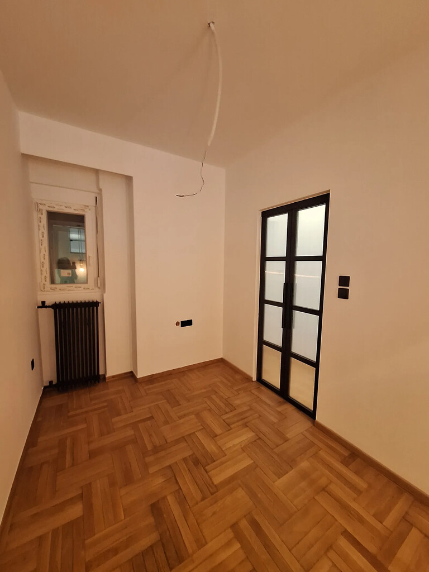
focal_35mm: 13
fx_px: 215
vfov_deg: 106.2
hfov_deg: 89.9
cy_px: 286
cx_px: 214
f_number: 2.2
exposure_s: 1/25
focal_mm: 1.74
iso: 250
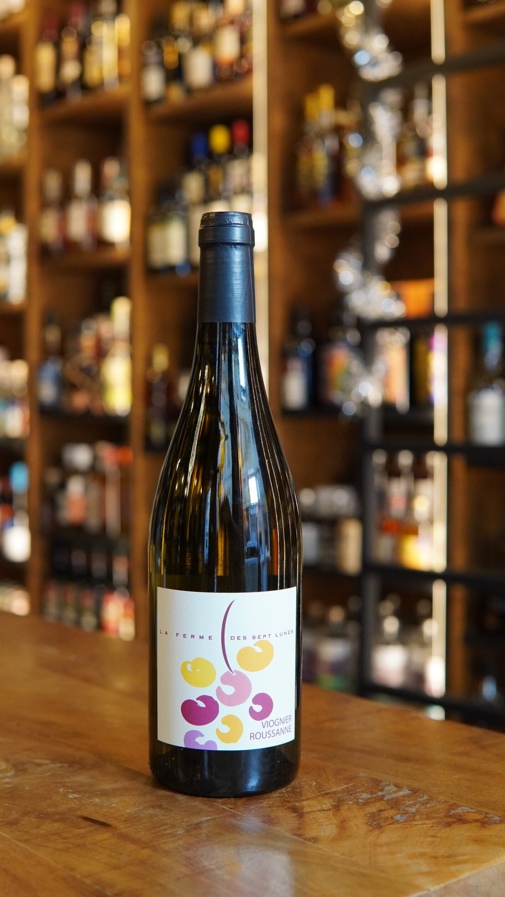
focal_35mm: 48
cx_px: 230
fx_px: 1143
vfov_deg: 42.9
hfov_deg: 24.9
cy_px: 448
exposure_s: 1/160
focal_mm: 30
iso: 1600
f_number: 3.2
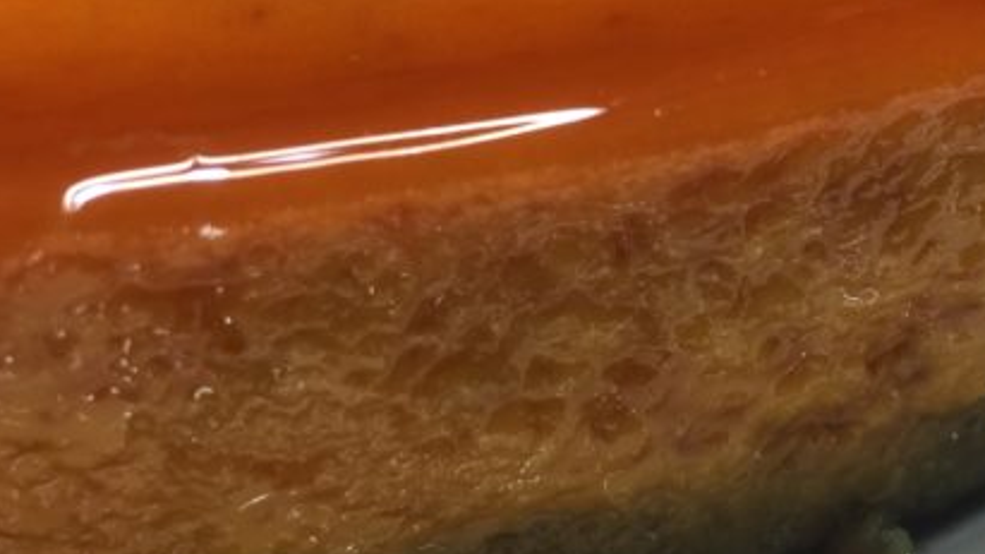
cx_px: 748
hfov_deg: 34.6
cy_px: 125
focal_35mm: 59
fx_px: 1541
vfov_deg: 20.2
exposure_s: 1/15
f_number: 2.2
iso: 32
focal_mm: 4.15
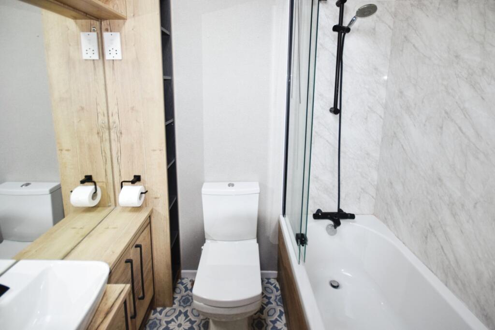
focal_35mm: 15
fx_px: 206
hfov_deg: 100.4
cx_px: 248
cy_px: 165
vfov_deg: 77.3
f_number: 5
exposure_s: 1/100
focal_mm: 10
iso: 800
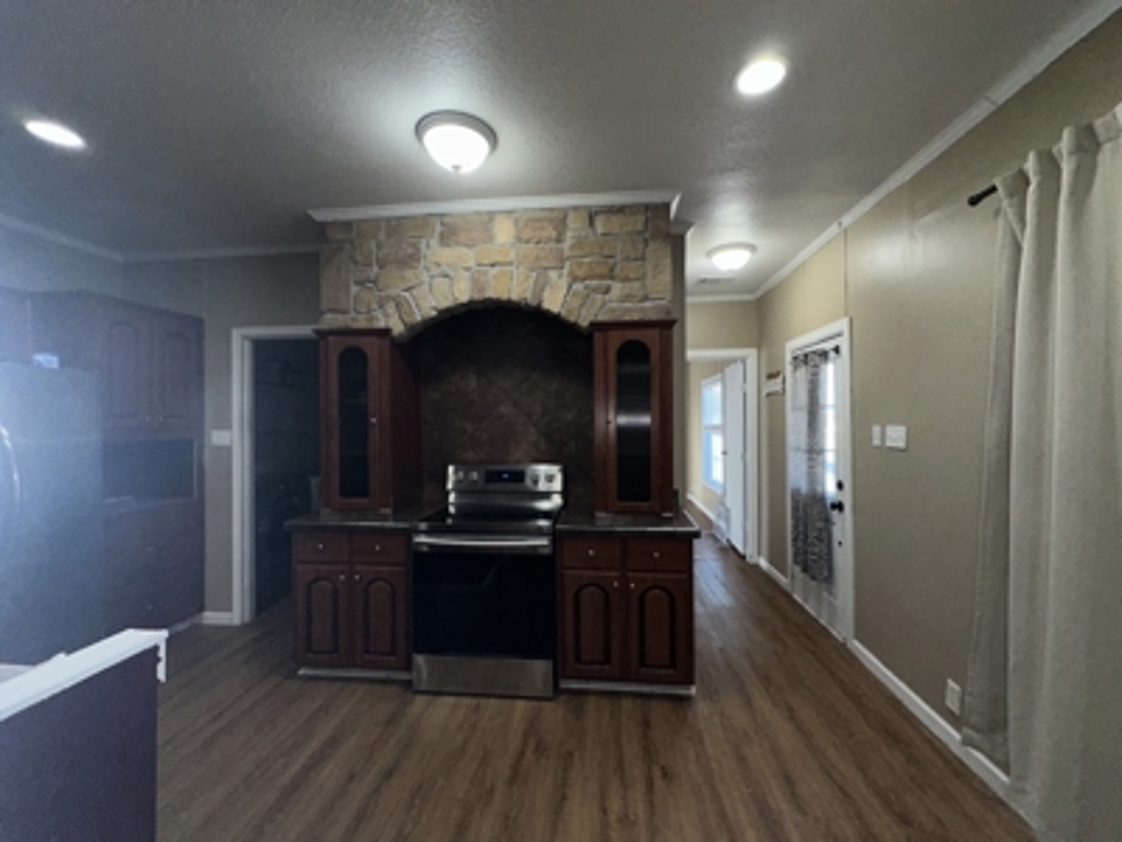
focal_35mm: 14
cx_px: 561
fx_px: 454
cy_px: 421
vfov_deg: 85.7
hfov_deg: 102.1
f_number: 2.2
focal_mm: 2.22
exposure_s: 1/93
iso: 80
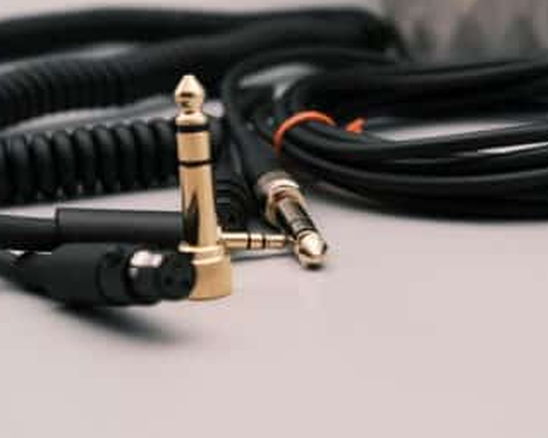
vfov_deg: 17.9
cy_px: 216
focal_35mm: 86
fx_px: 1394
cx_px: 318
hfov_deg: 22.2
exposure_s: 1/150
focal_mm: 50
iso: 1000
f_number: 8
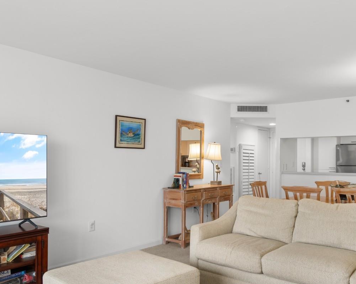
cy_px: 158
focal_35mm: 32
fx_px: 337
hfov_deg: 55.6
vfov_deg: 45.7
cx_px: 191
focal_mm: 14
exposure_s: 1
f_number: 5
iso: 100
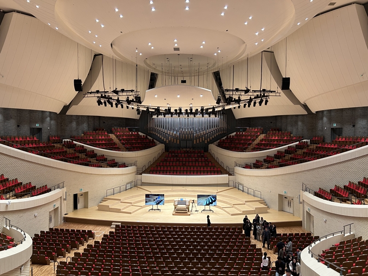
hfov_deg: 67.3
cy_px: 138
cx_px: 184
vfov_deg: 53.1
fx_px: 276
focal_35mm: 26
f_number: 1.5
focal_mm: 5.7
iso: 100
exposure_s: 1/60
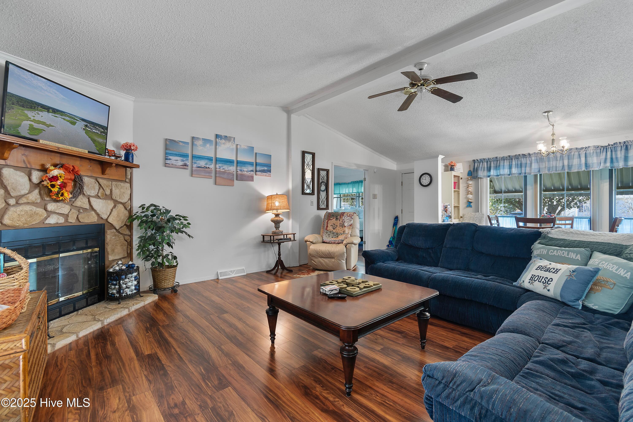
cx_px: 316
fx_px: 264
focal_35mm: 15
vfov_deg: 77.3
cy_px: 211
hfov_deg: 100.4
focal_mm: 10
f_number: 4.5
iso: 100
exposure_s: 2
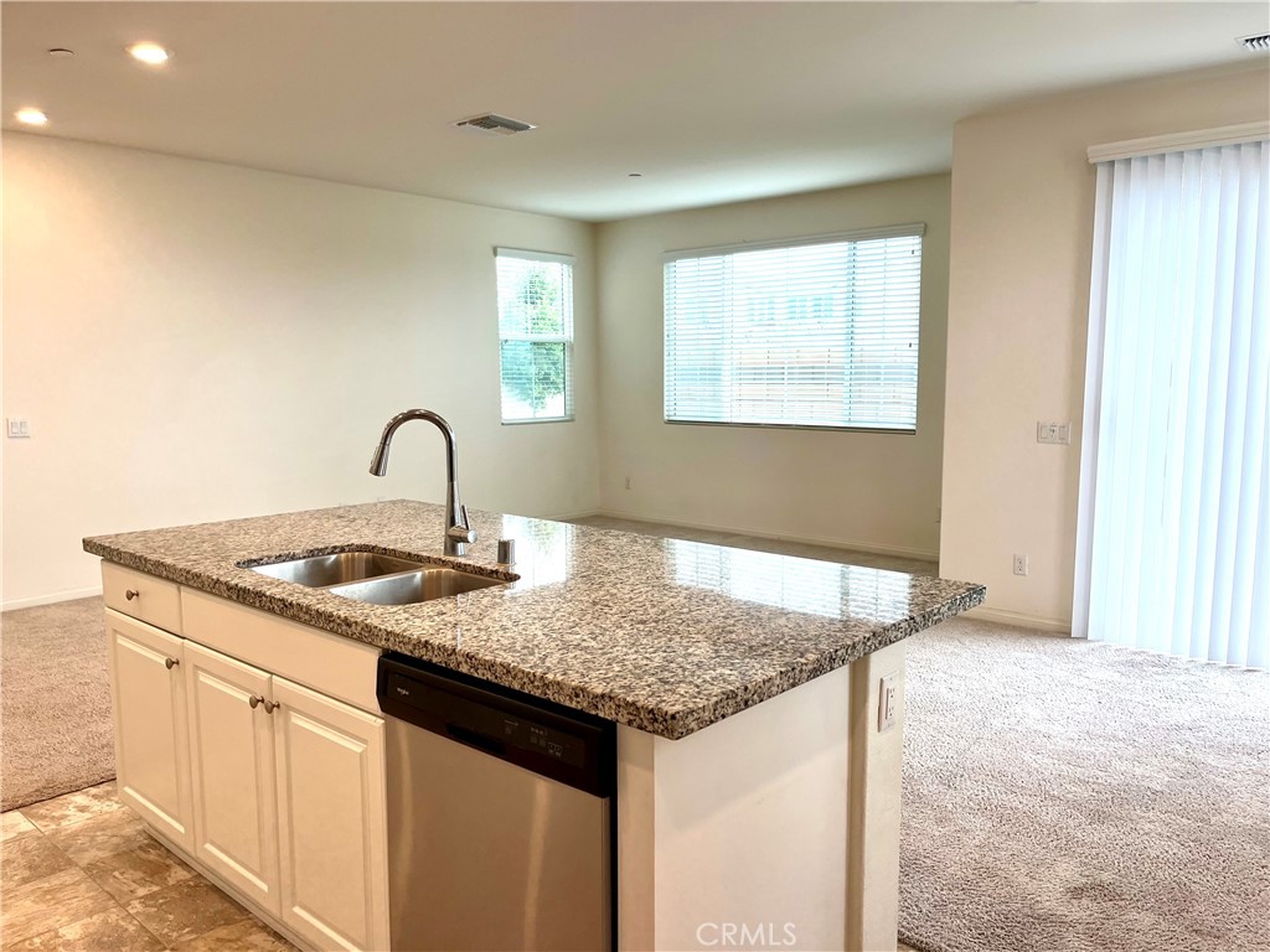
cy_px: 476
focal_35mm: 26
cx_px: 635
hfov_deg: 67.3
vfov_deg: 53.1
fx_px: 954
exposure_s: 1/120
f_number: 1.6
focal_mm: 5.1
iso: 40
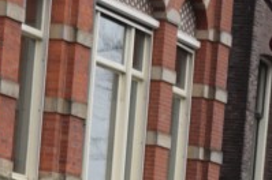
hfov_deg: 5.9
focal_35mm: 348
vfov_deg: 3.9
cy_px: 307
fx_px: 2622
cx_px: 268
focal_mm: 45
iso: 400
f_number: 5
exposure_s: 1/80
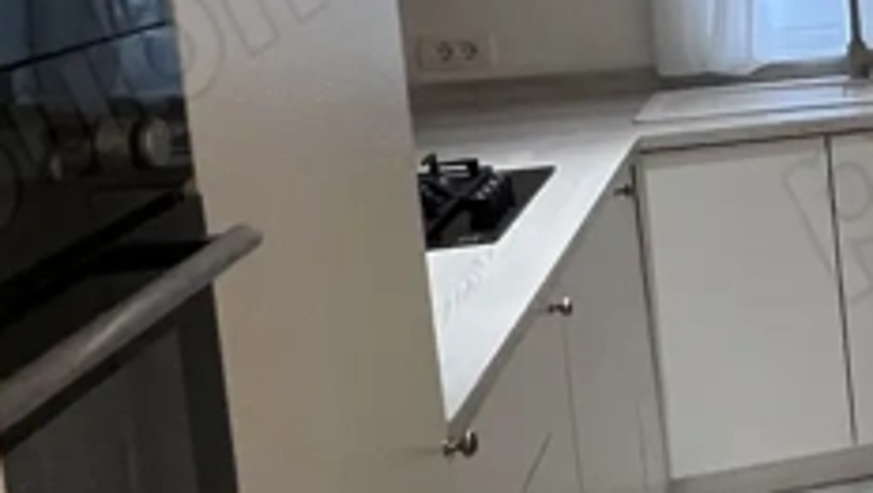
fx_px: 1413
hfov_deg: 21.0
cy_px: 19
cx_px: 1622
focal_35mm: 61
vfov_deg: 19.3
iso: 160
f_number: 1.8
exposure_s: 1/100
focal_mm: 1.57
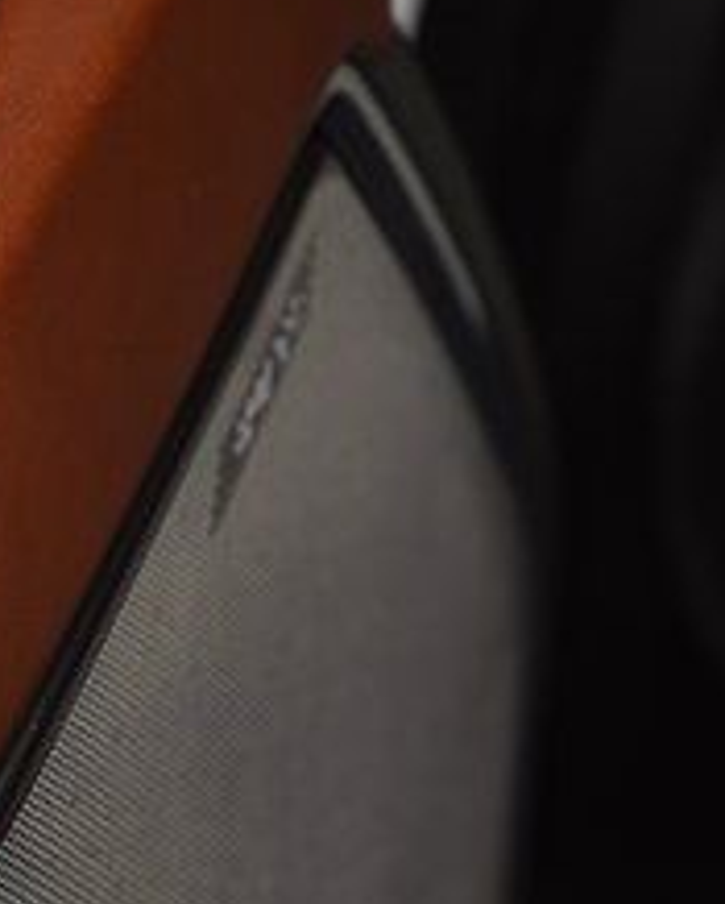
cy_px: 421
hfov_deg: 5.3
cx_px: -588
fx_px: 7735
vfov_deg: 6.7
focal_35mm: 289
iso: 100
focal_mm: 70
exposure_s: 1/125
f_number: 8
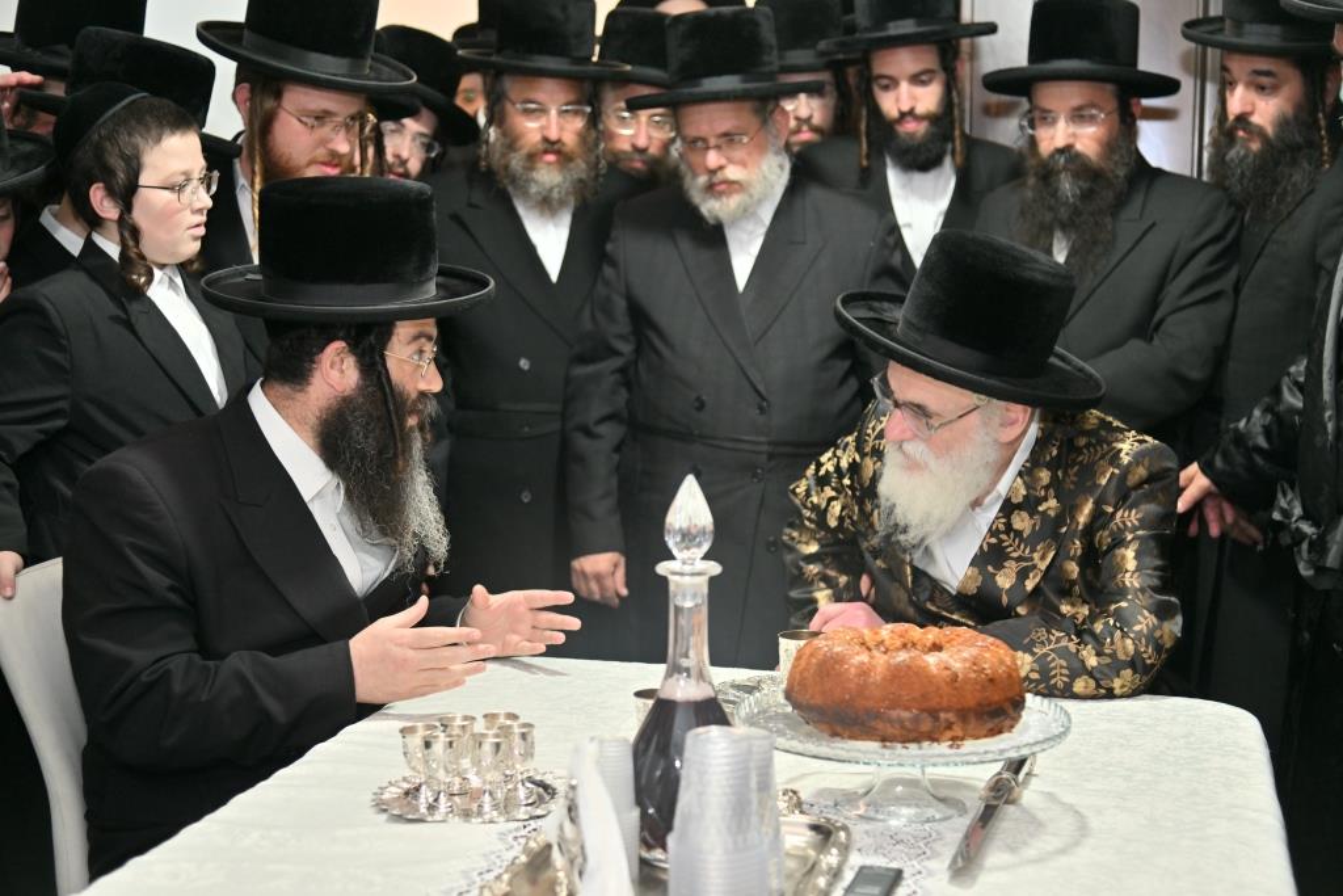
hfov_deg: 38.2
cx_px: 672
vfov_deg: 26.0
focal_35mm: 52
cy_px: 448
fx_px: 1940
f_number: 4
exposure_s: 1/160
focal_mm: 52
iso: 400
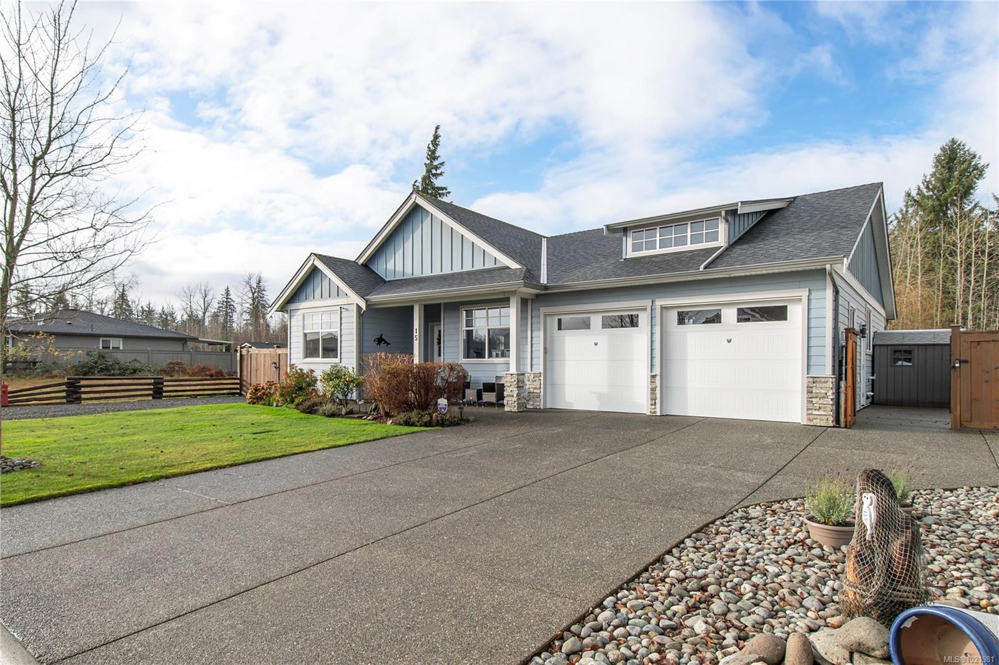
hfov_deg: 90.0
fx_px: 499
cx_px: 500
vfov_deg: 67.4
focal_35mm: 18
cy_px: 332
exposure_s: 1/500
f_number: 8
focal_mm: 12
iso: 320
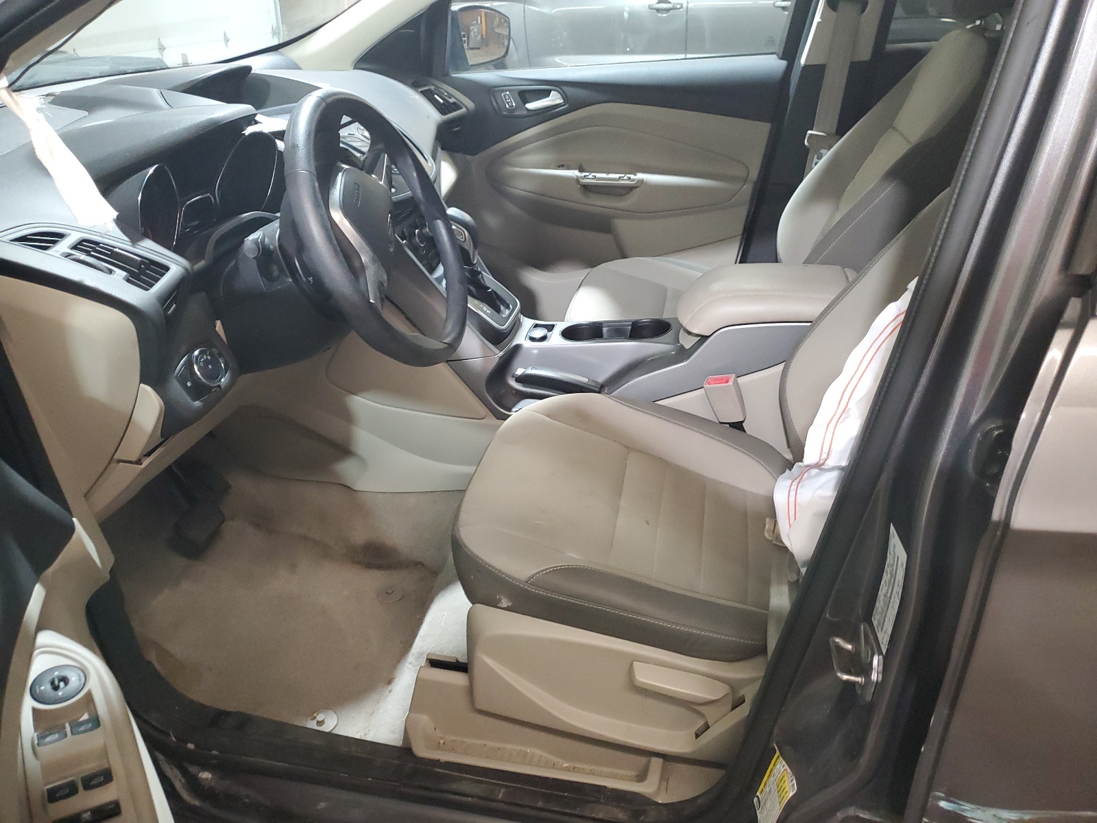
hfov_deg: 67.3
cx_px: 548
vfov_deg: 53.1
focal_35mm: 26
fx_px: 824
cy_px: 412
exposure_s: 1/40
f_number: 1.5
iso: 347
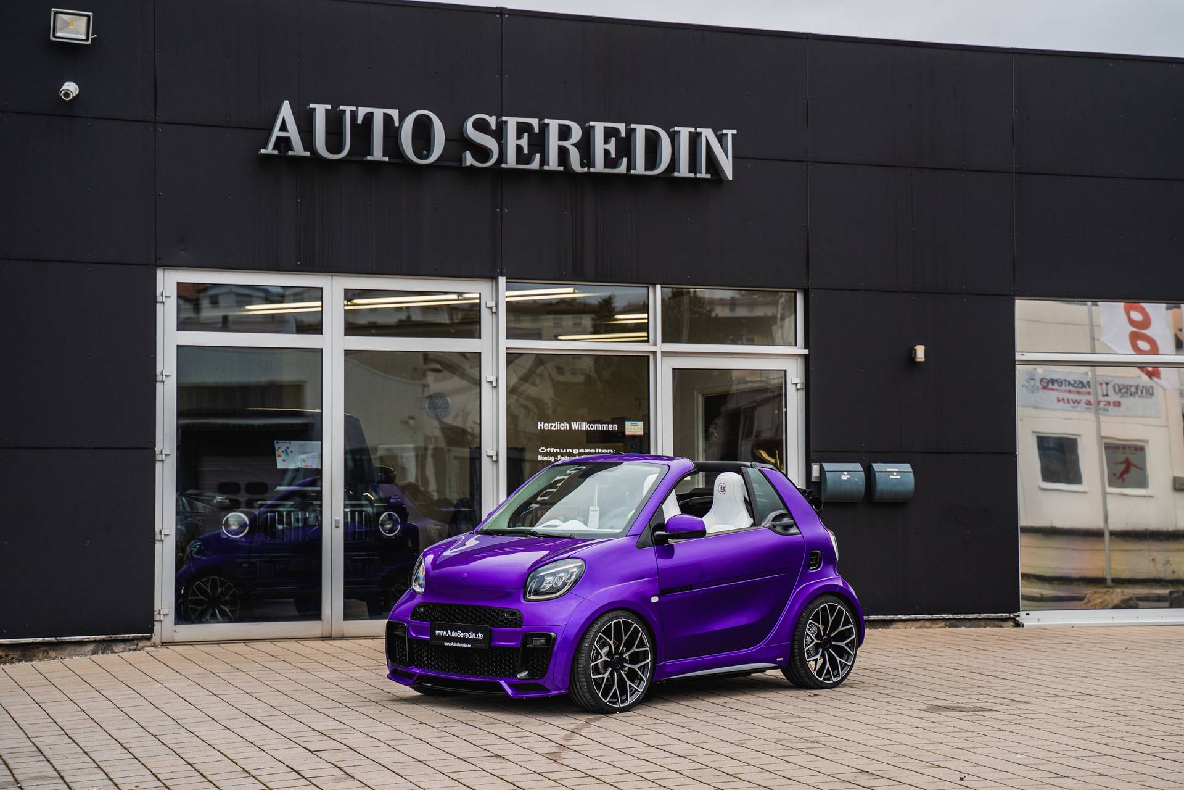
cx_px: 592
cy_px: 395
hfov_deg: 32.9
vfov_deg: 22.3
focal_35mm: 61
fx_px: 2006
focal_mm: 61
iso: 800
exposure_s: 1/160
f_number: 4
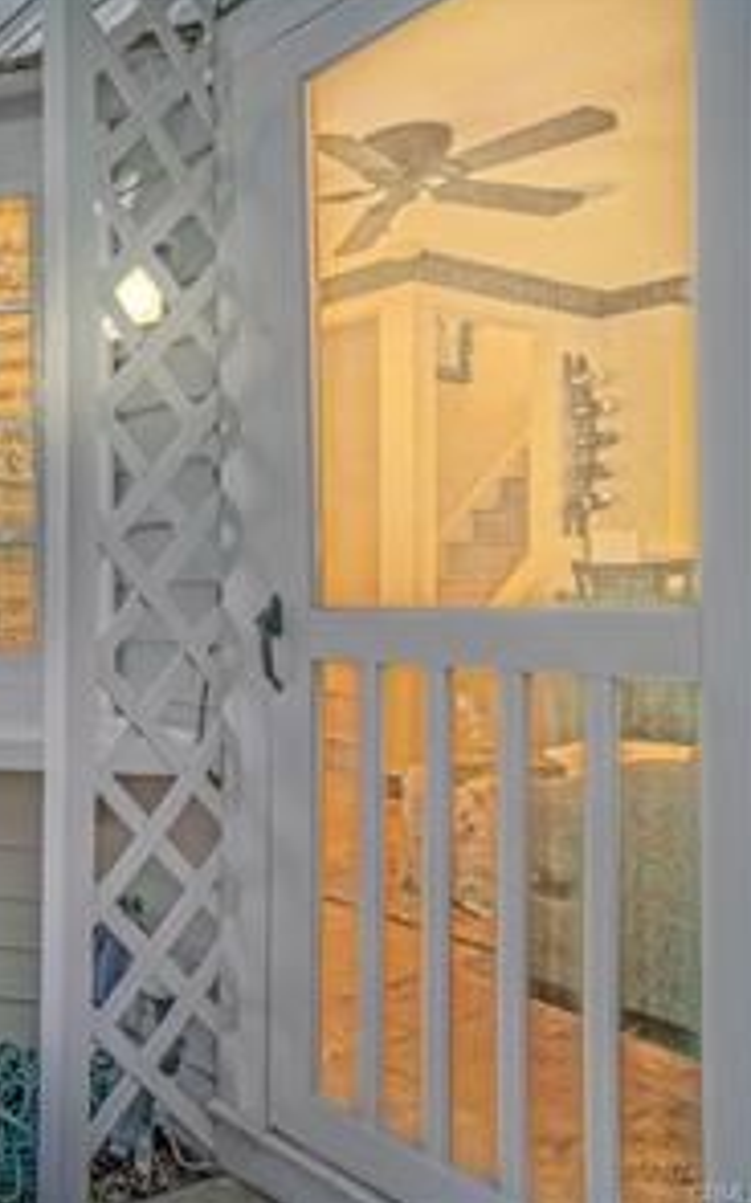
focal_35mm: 28
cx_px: -143
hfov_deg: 35.4
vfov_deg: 66.5
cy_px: 599
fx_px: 918
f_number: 14
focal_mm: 18
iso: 125
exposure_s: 1/13
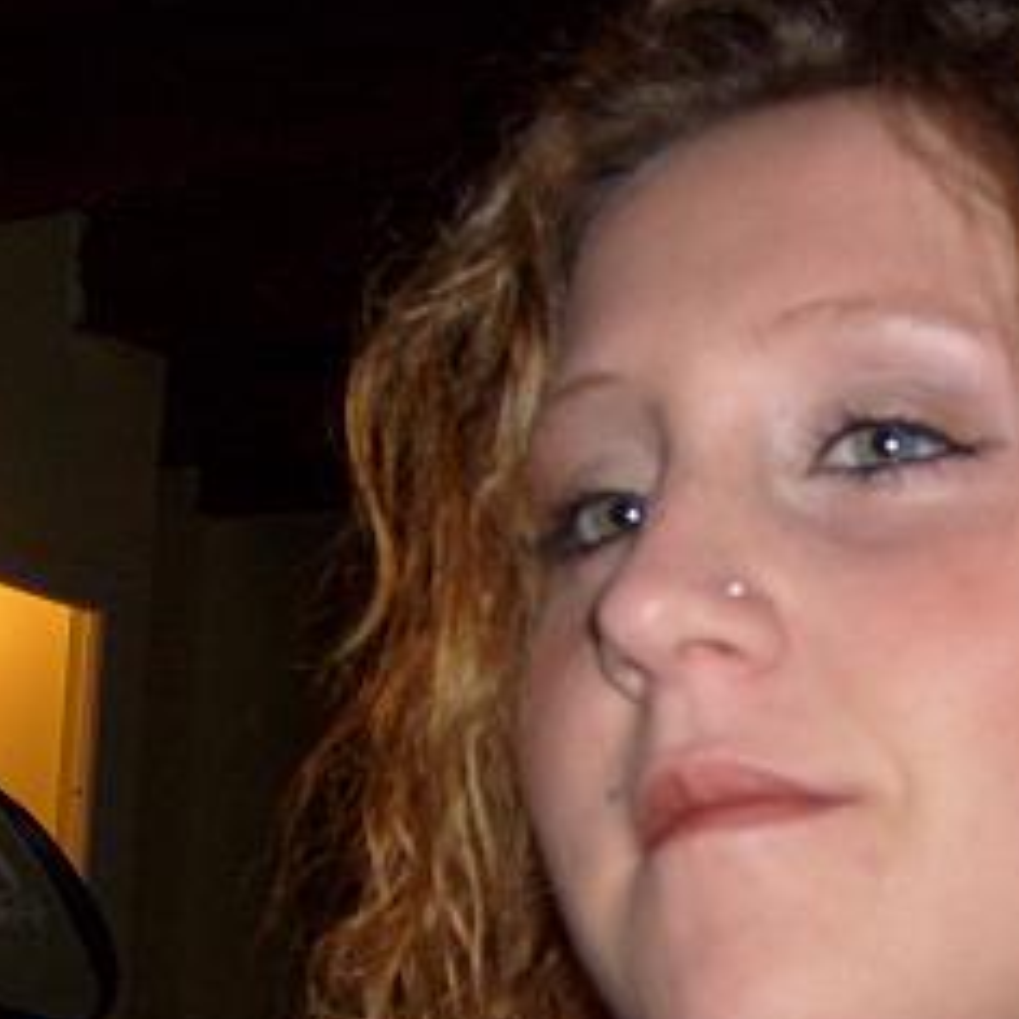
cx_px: 989
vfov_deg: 23.3
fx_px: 2465
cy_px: 684
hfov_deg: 22.6
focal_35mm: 74
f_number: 2.8
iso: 100
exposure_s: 1/45
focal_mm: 5.8
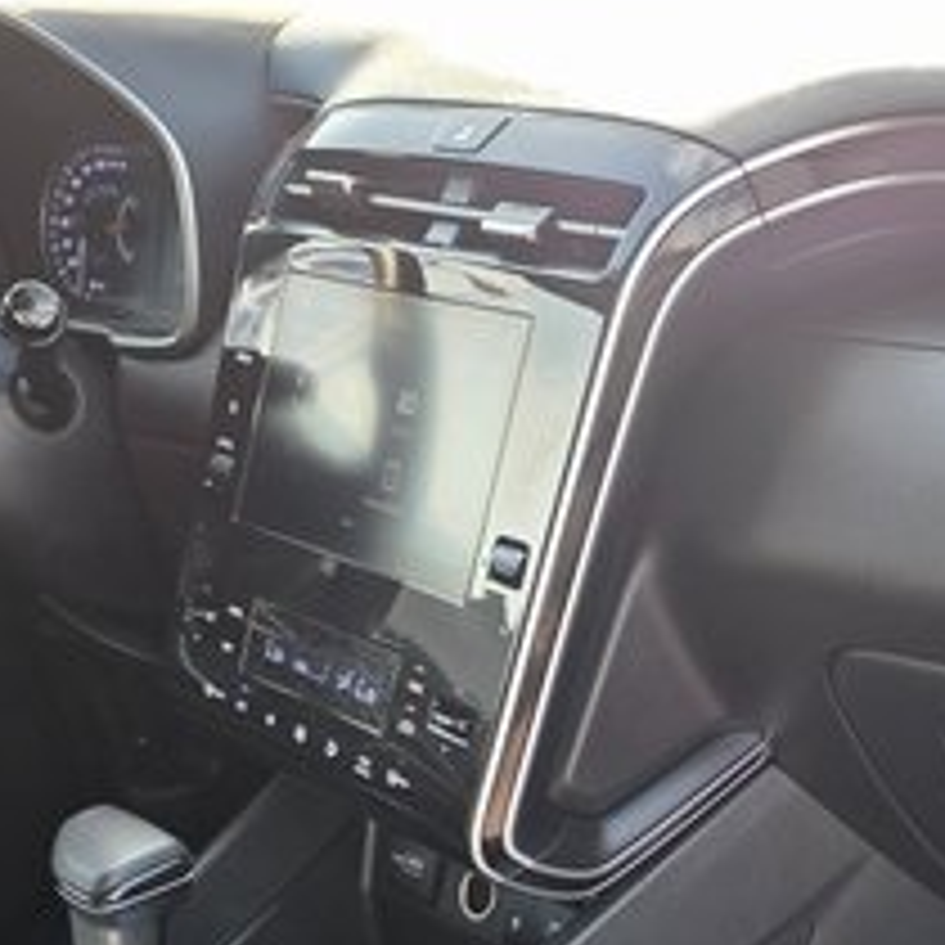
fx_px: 1915
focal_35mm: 62
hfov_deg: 26.9
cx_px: 824
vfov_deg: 26.6
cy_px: 882
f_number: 1.7
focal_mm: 6.3
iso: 64
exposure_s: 1/180
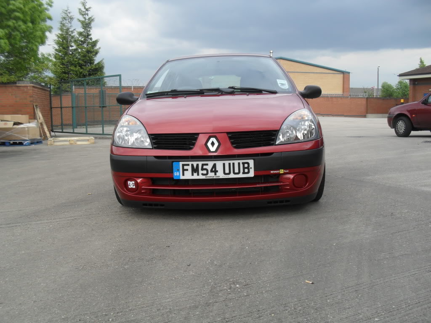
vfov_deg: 40.7
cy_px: 162
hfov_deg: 52.6
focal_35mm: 35
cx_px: 216
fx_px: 436
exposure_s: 1/500
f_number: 3.2
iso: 100
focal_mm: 6.3
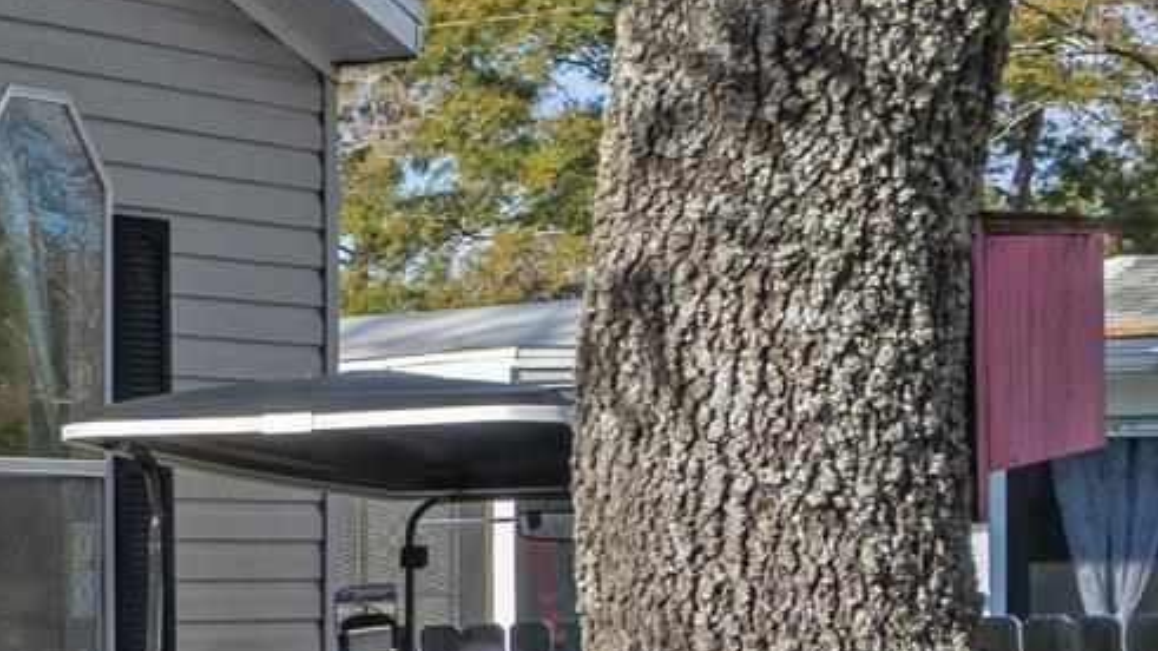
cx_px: -1590
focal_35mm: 128
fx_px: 3930
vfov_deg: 9.5
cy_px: 162
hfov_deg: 12.9
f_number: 8
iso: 250
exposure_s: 1/250
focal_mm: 24
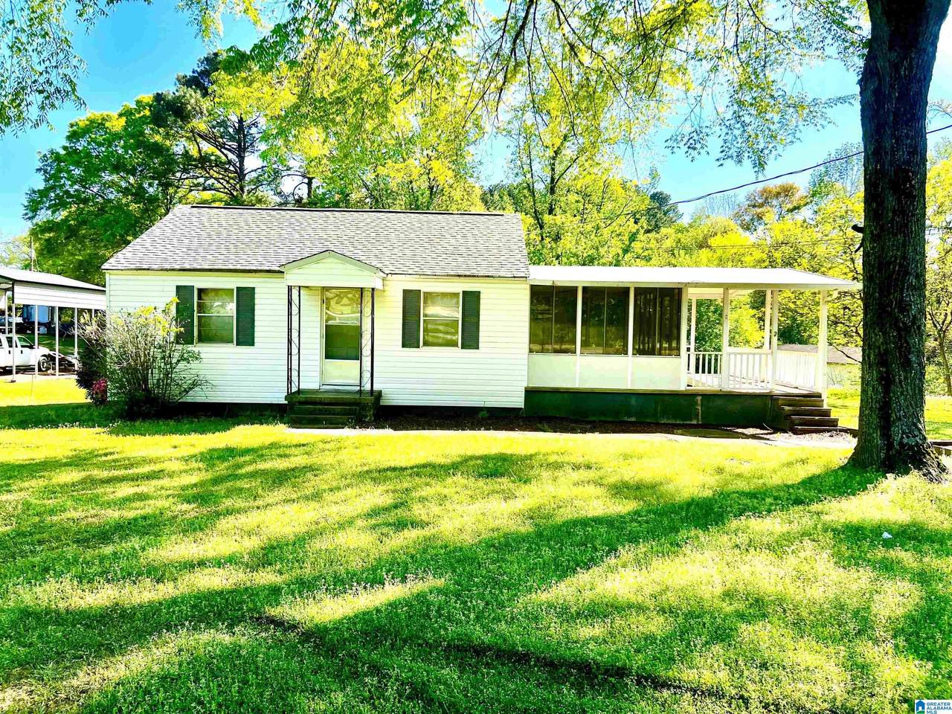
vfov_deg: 53.1
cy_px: 357
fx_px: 715
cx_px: 476
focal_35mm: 26
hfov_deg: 67.3
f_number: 1.5
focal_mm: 5.7
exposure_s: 1/1431
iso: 50
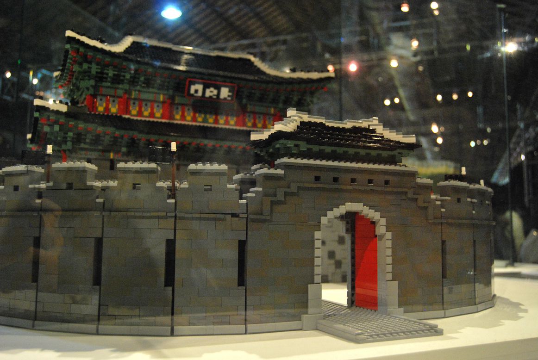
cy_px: 180
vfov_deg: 37.0
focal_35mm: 36
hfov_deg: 53.1
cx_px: 269
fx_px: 539
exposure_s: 1/25
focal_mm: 24
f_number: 4.5
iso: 800
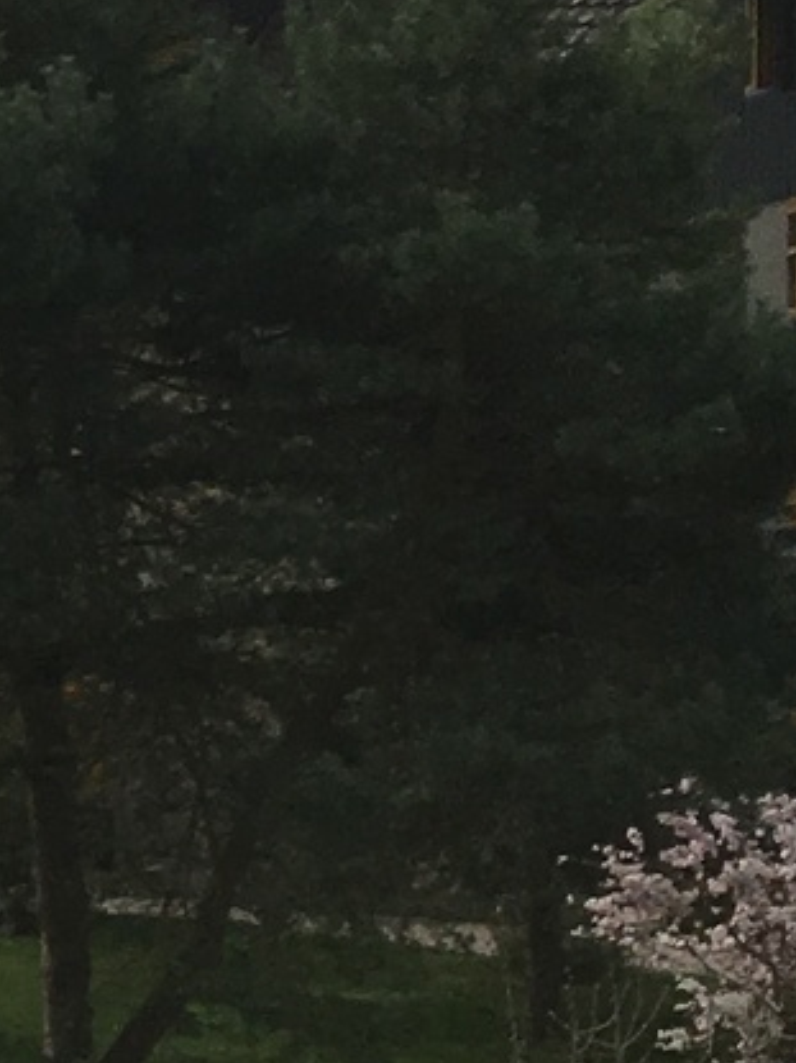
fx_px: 5491
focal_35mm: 179
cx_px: -1177
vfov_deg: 11.0
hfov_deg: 7.7
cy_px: 433
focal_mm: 4.15
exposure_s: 1/1832
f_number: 2.2
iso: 25
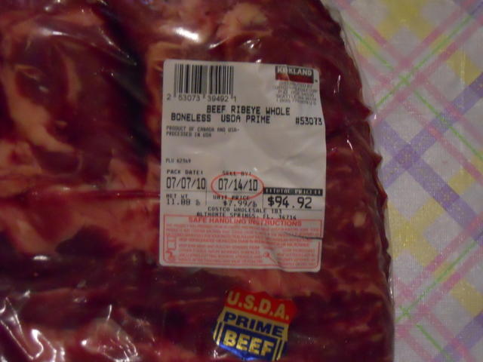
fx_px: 879
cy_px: 181
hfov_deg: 30.7
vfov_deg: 23.3
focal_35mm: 63
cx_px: 242
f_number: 4
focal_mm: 11.2
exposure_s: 1/30
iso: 800
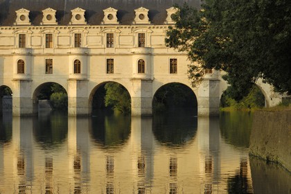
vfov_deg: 12.2
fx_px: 909
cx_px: 146
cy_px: 97
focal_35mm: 112
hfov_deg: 18.2
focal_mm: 75
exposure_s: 1/125
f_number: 4.8
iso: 100
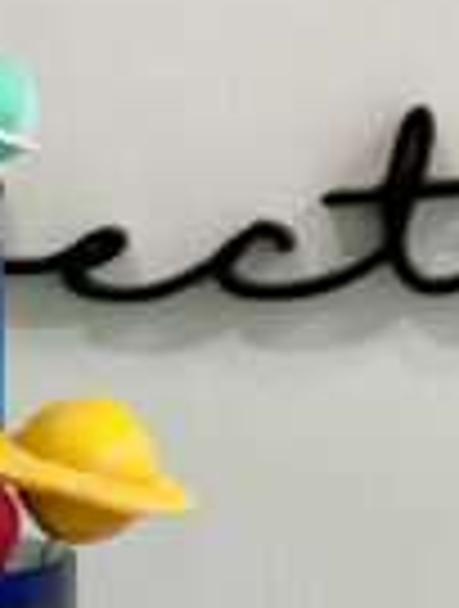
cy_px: 1025
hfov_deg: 5.9
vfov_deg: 7.6
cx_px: -212
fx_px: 4434
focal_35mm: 252
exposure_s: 1/100
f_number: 2.2
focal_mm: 7.5
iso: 64
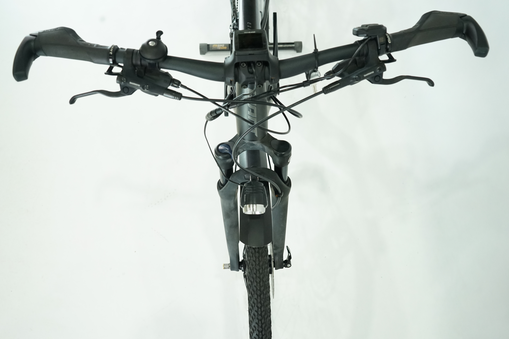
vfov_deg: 40.0
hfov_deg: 57.2
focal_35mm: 33
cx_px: 254
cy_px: 170
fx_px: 467
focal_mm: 33
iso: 2500
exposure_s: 1/200
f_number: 5.6
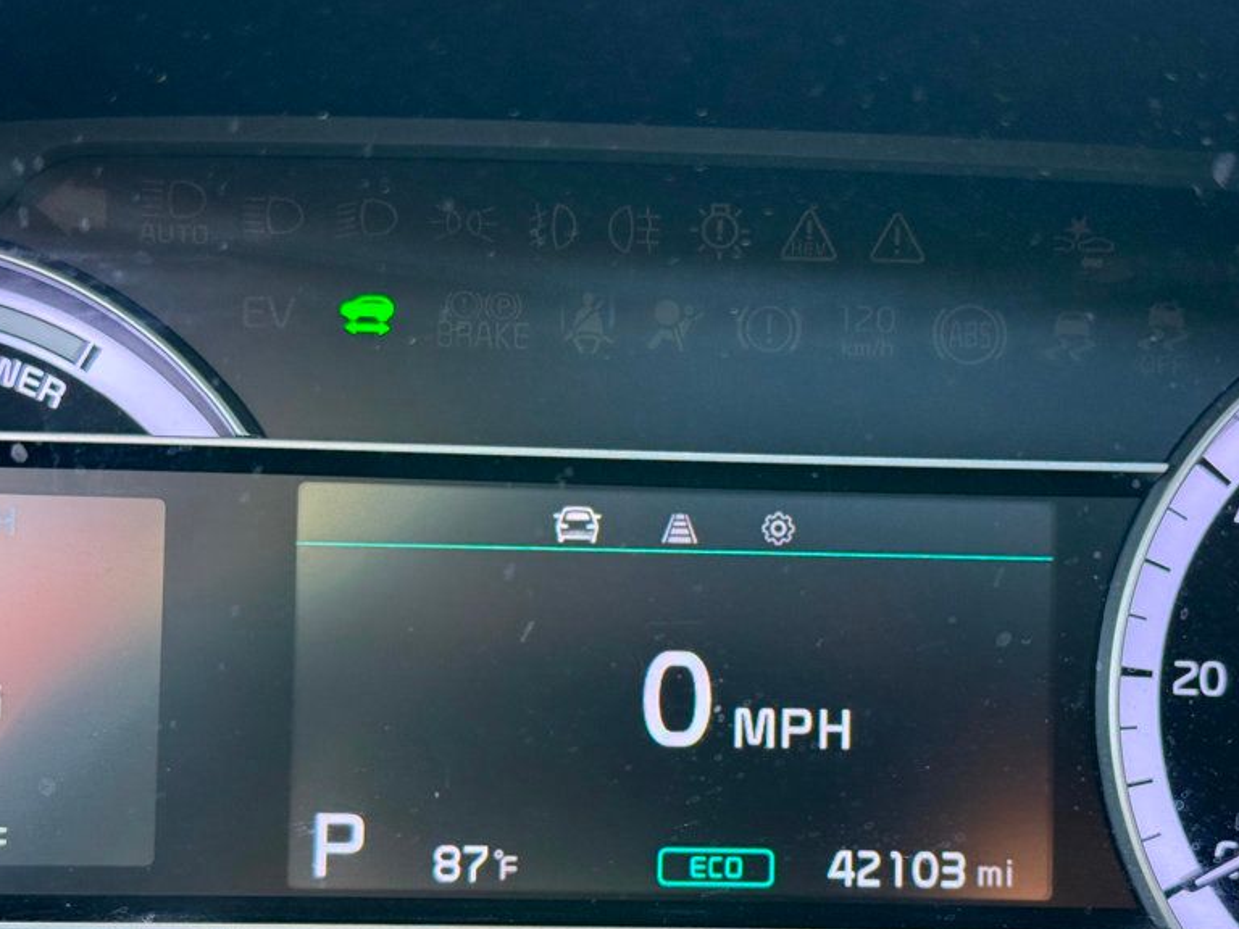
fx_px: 2291
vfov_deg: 22.9
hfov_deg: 30.3
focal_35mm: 64
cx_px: 671
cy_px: 592
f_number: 1.78
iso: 125
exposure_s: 1/100
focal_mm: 6.76
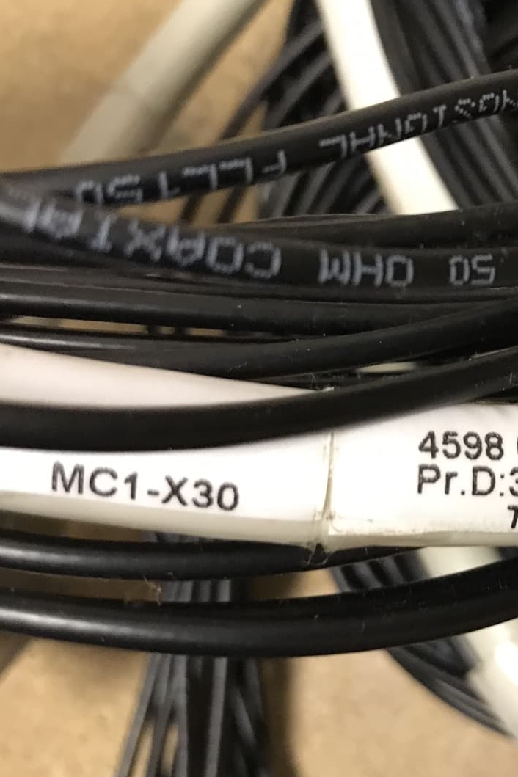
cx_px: 492
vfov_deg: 44.5
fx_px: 950
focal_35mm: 44
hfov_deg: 29.0
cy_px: 403
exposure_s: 1/13
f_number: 1.8
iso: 100
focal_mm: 3.99
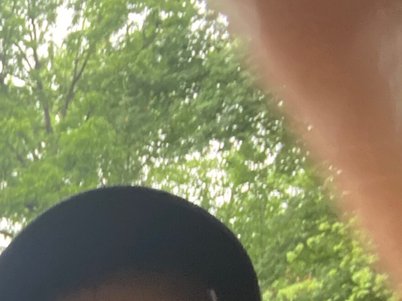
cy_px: 429
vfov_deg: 19.6
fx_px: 778
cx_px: -121
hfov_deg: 25.1
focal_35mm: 67
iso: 400
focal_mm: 2.71
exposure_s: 1/60
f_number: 2.2
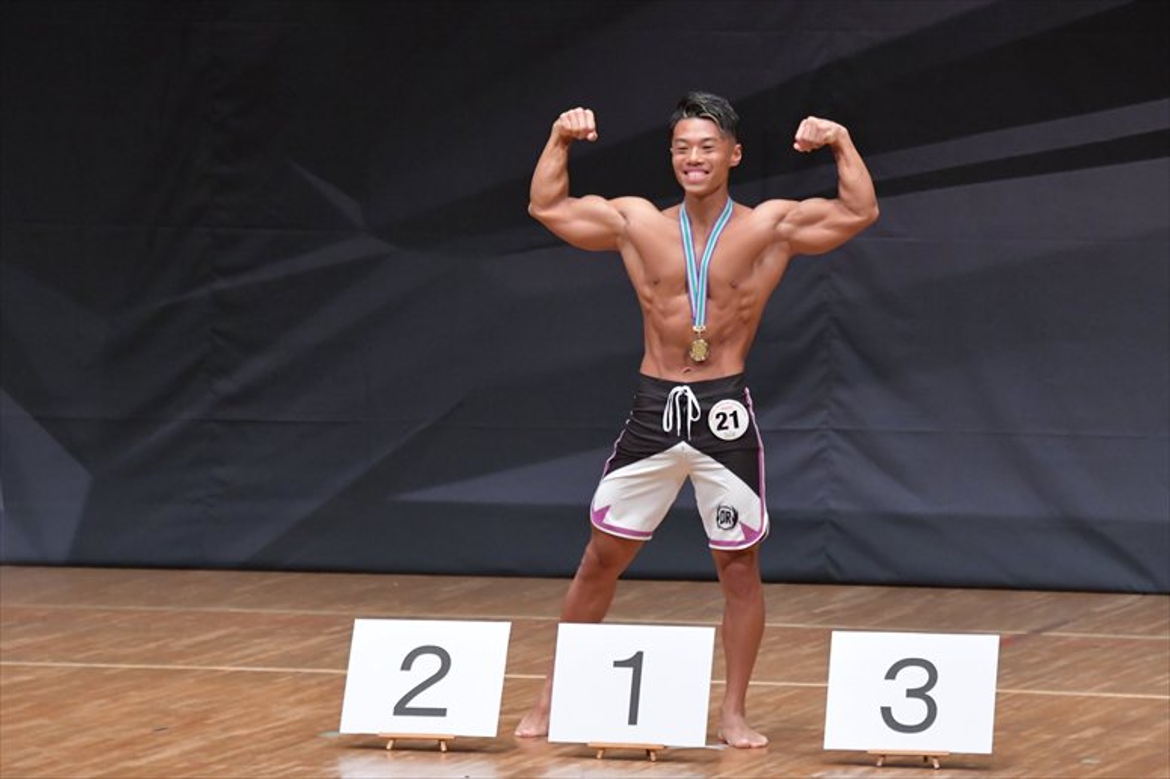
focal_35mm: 285
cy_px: 390
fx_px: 9258
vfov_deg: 4.8
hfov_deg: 7.2
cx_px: 585
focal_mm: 190
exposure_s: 1/400
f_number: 5.6
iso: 6400
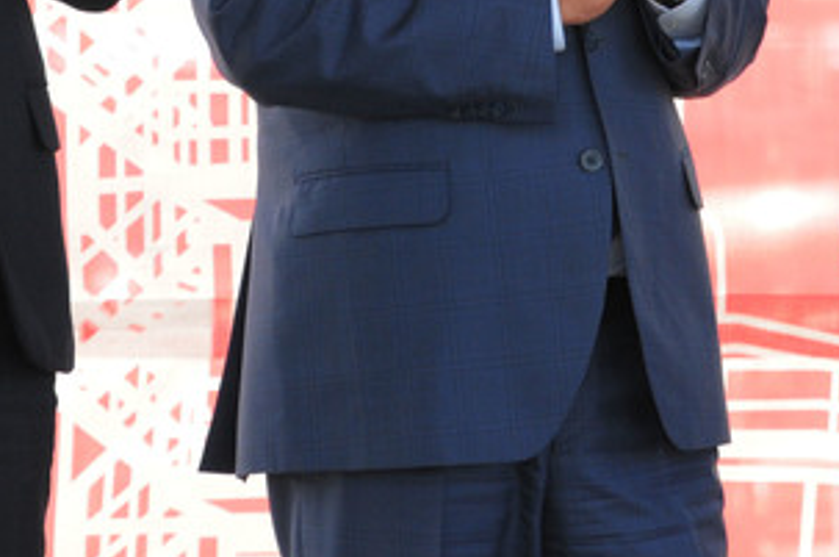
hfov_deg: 4.0
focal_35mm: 521
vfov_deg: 2.6
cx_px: 586
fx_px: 12123
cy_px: -302
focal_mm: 110
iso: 640
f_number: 8
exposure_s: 1/250
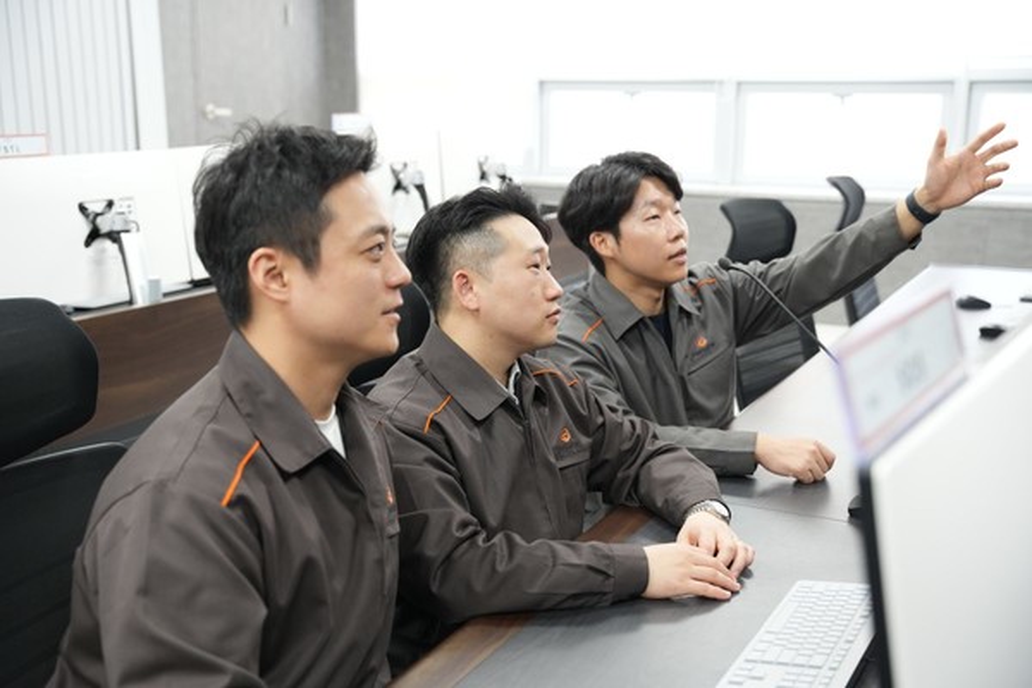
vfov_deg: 30.1
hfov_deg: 44.0
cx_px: 516
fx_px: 1278
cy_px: 344
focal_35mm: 45
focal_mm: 44.6
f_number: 3.5
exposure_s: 1/125
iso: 1250
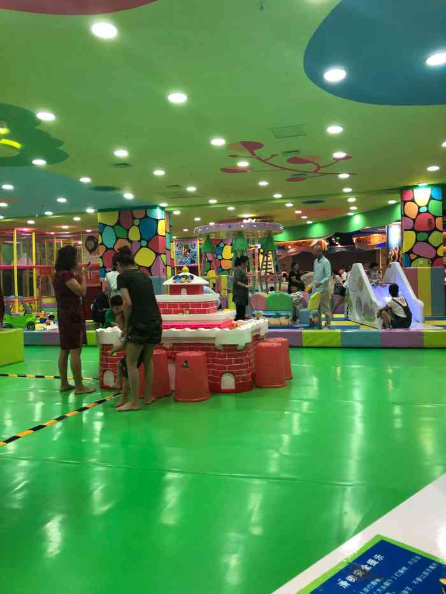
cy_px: 297
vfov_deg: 63.4
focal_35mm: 28
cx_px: 223
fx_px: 481
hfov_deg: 49.8
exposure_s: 1/33
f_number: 1.8
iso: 40
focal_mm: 4
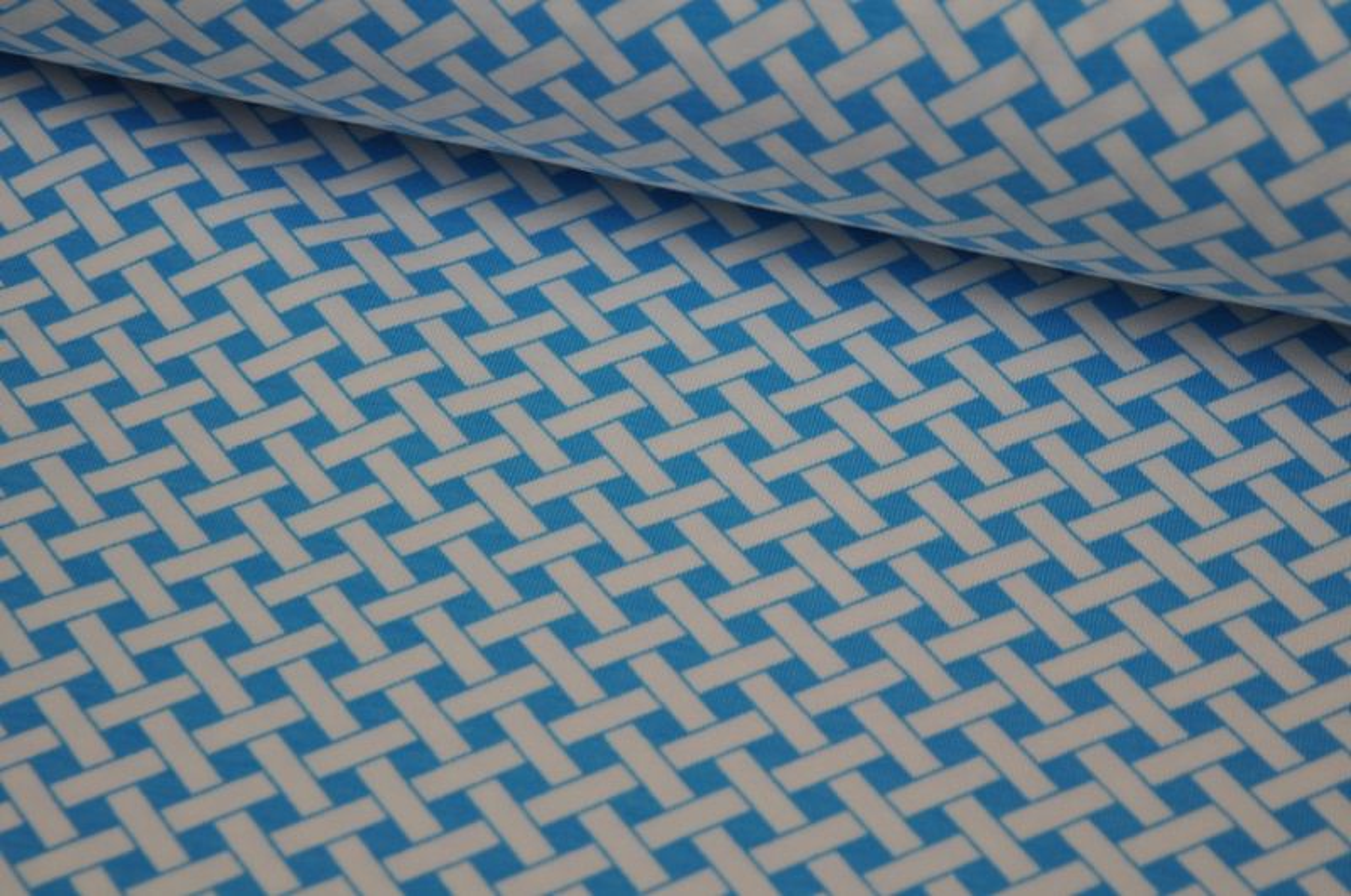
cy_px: 448
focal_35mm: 82
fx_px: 3092
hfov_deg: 24.7
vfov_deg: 16.5
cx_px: 676
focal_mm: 55
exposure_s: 1/125
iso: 280
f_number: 5.6
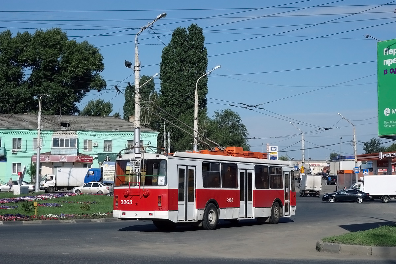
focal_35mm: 62
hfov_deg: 32.4
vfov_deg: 21.9
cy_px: 132
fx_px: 682
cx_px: 198
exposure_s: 1/500
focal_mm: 23.01
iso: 125
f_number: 8
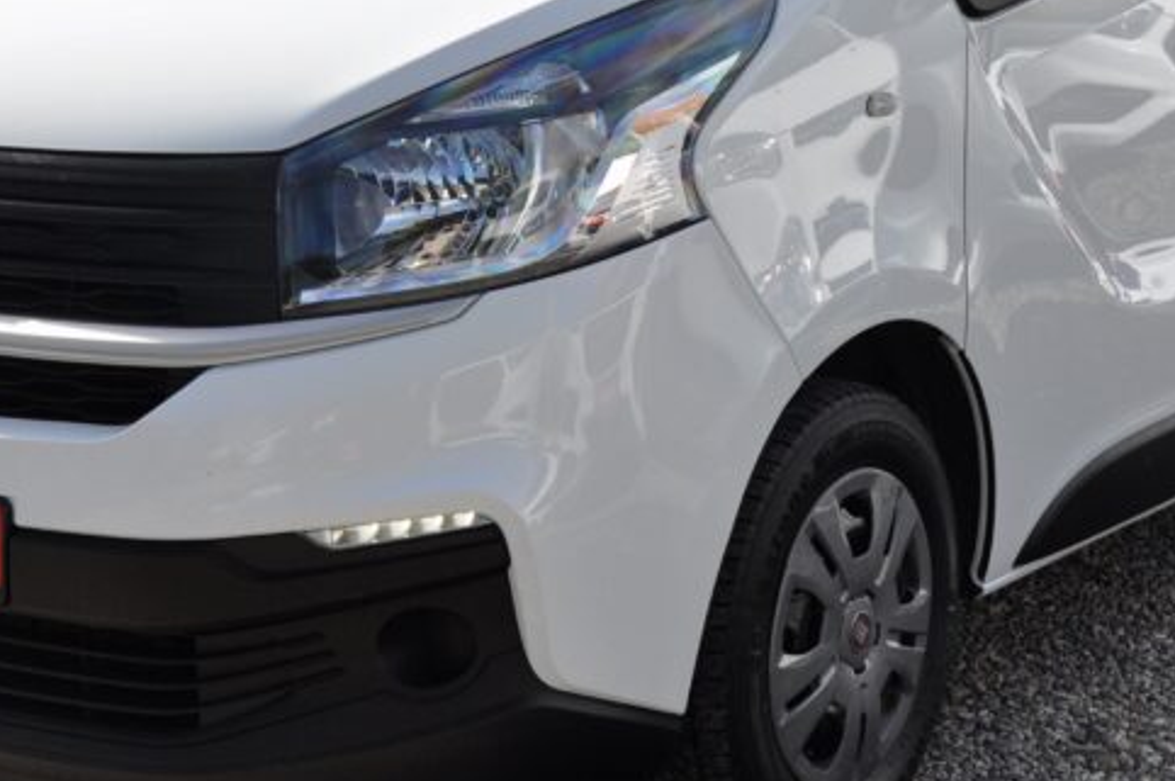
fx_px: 2902
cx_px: 635
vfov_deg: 15.2
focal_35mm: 89
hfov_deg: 22.9
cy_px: 119
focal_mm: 28
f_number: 9
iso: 500
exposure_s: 1/320
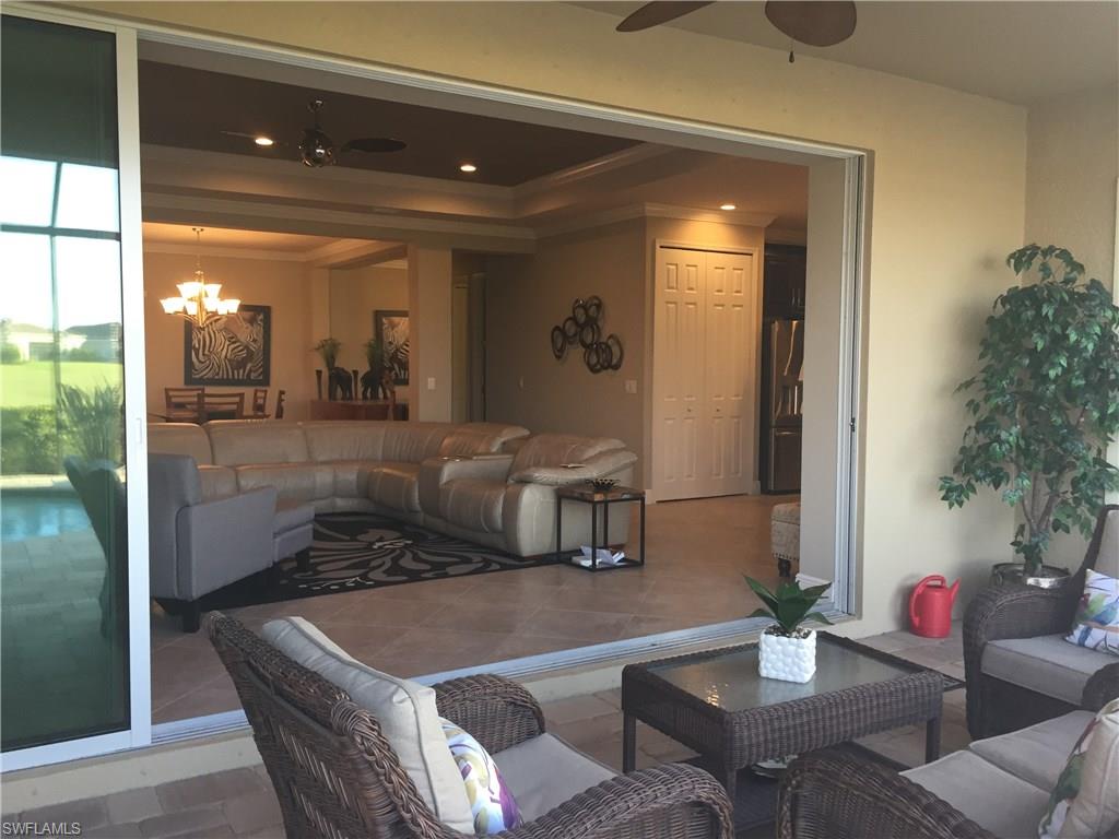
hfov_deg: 61.7
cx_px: 560
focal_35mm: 29
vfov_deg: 48.2
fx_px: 937
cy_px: 420
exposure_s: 1/30
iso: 32
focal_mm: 4.15
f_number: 2.2
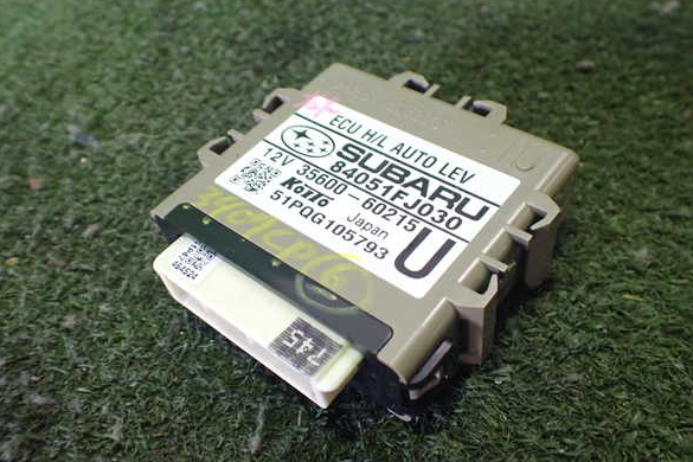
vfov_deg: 41.1
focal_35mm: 32
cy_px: 235
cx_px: 353
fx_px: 616
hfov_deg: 58.7
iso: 800
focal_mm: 5.4
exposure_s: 1/60
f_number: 2.3
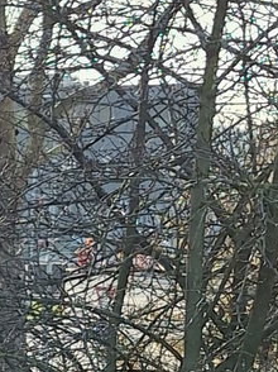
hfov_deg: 7.8
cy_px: 454
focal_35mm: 167
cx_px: -528
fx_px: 1791
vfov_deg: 11.6
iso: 40
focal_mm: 5.54
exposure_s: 1/834
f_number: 1.8
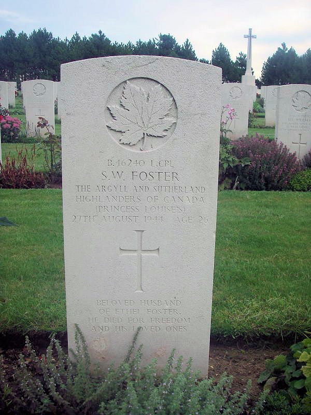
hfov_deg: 37.7
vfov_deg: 49.0
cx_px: 156
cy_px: 208
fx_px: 455
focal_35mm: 38
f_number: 3.3
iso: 64
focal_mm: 6.3
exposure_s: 1/100
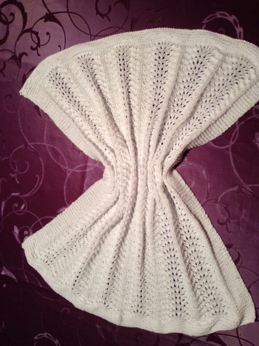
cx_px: 130
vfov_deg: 55.4
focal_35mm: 33
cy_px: 173
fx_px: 330
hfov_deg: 42.9
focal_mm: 3.3
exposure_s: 1/24
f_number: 2.4
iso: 64
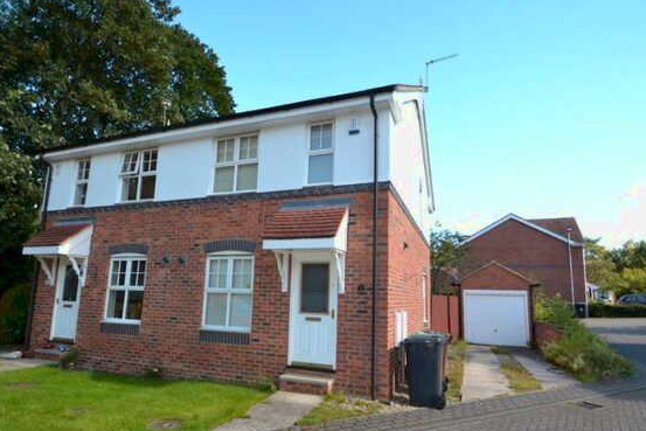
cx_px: 328
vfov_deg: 64.2
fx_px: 341
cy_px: 252
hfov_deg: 86.9
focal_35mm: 19
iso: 100
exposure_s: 1/200
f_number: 4.5
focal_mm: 10
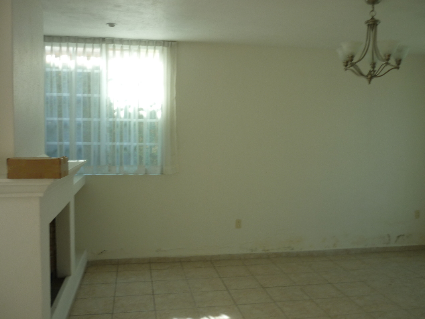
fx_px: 405
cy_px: 160
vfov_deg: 43.0
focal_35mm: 33
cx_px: 212
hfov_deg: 55.3
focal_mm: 5.5
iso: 80
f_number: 2.8
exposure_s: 1/80
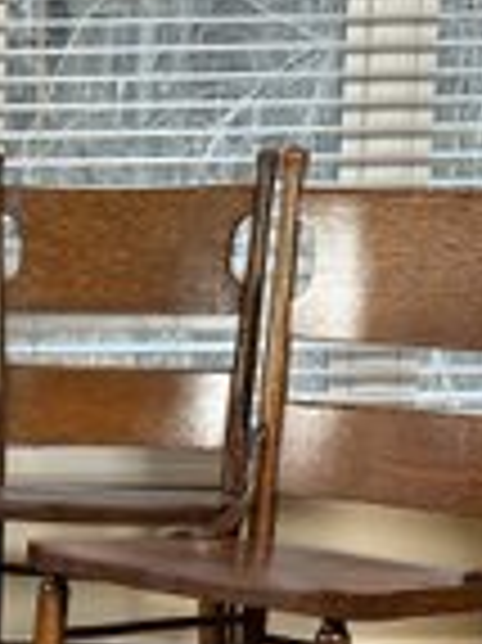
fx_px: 2138
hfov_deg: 12.2
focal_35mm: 115
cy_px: 561
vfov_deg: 16.9
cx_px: -243
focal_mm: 6.86
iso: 250
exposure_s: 1/60
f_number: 1.78
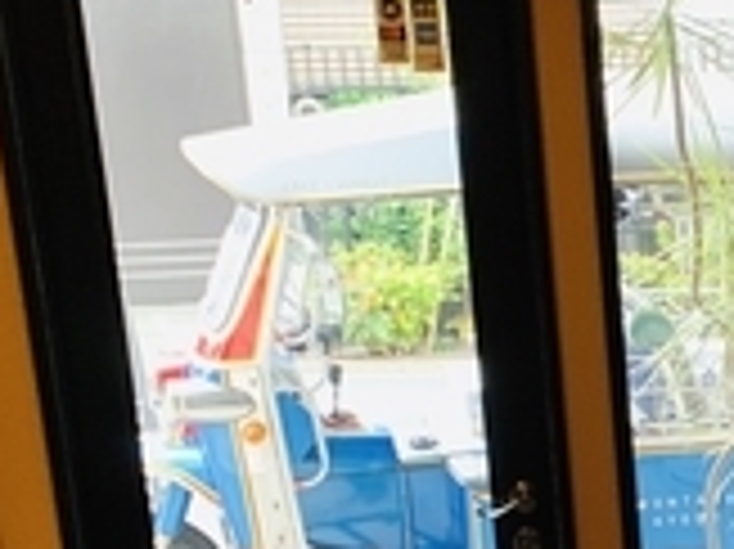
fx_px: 2034
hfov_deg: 18.4
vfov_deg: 15.0
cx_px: 1072
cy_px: 621
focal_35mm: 96
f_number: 1.8
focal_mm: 4.25
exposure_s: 1/50
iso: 100
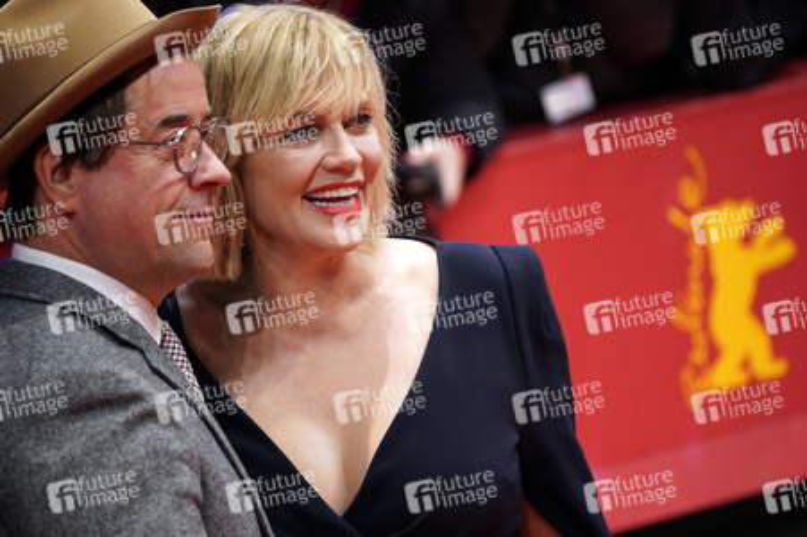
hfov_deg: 10.3
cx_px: 404
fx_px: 4480
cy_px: 268
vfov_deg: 6.9
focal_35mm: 200
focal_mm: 200
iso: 5000
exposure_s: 1/200
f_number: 5.6
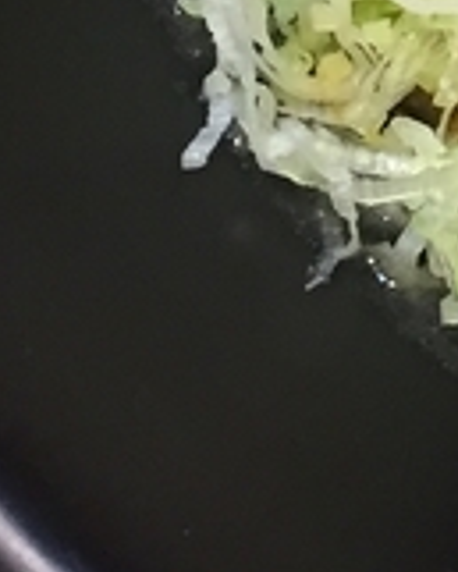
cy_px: -547
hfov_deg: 8.0
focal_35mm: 180
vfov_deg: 10.0
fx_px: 3047
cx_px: 1058
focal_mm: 4.15
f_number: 2.2
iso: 160
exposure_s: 1/33
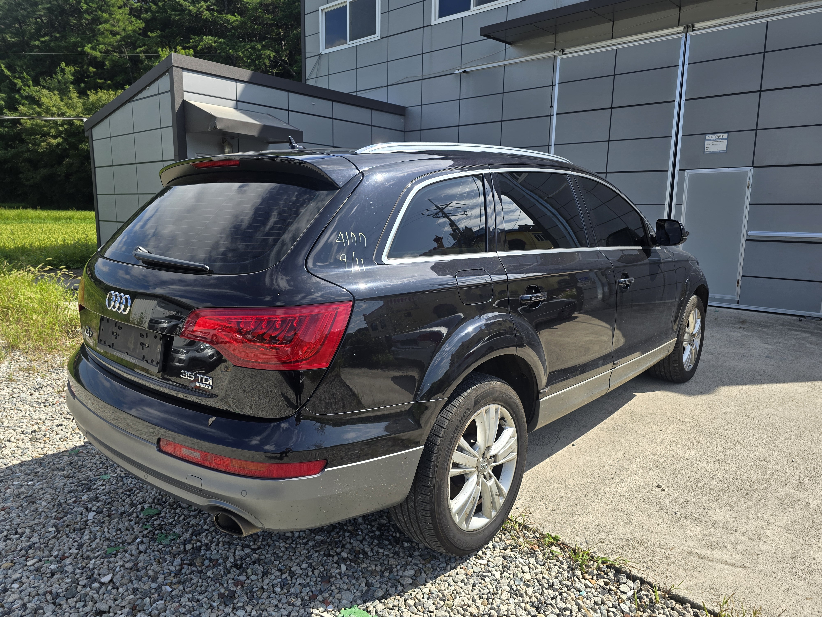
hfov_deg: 73.9
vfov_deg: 58.9
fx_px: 546
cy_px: 308
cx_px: 411
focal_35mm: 23
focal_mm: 6.3
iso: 12
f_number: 1.7
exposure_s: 1/493
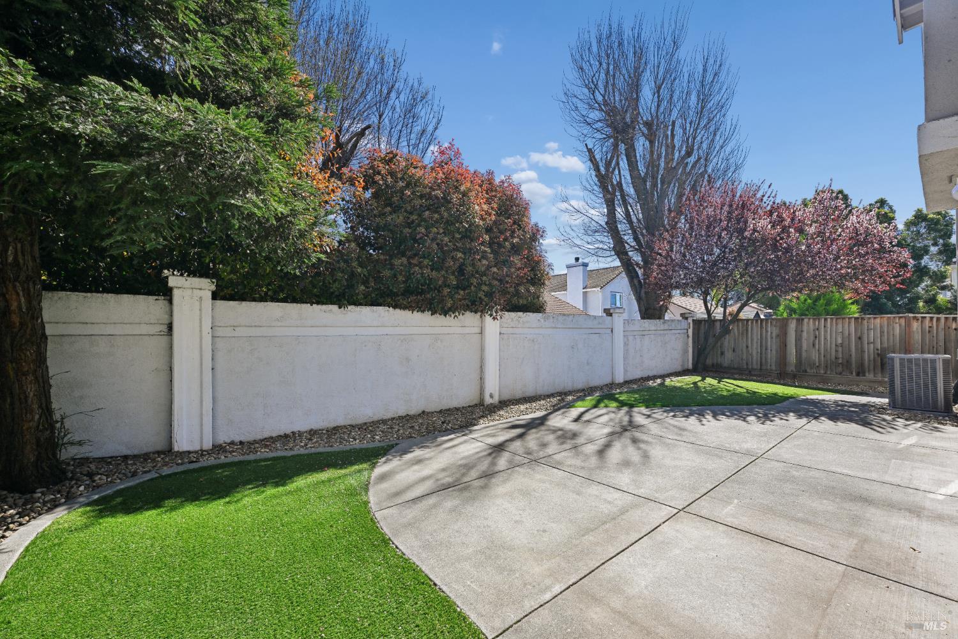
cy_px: 320
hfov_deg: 104.3
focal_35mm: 14
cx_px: 479
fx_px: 373
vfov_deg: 81.2
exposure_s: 1/1000
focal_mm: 14
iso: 400
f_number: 8
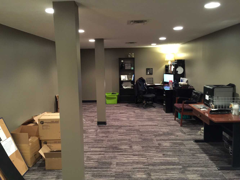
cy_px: 90
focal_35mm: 29
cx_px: 120
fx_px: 201
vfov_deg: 48.2
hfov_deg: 61.7
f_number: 2.2
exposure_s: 1/4
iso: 100
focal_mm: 4.15
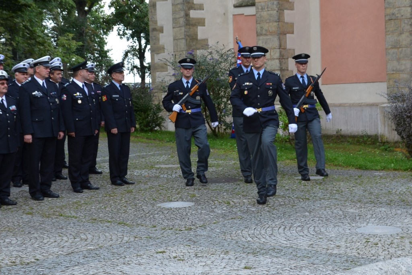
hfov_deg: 46.4
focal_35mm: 42
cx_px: 206
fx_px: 481
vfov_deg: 31.9
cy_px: 138
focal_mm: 28
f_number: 7.1
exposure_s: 1/200
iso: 200
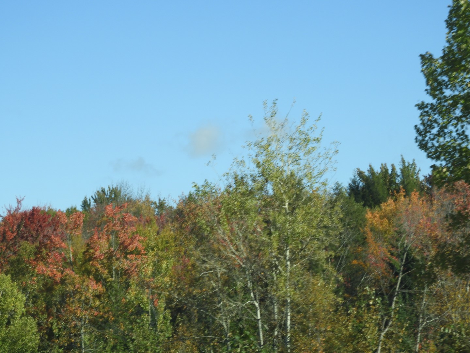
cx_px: 235
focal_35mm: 125
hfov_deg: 15.8
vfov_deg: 11.9
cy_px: 176
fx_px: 1697
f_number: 5
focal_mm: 22.4
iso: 100
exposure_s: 1/400
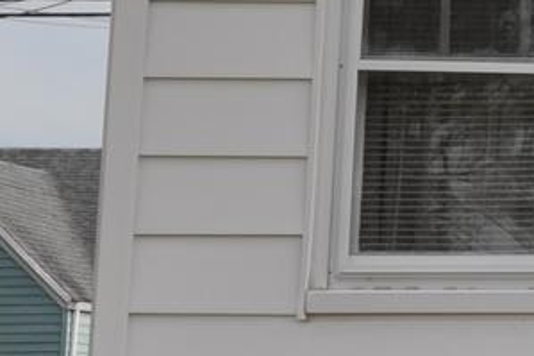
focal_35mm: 226
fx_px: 3350
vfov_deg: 6.0
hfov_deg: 8.1
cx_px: 1443
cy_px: -29
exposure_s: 1/320
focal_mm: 22
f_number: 9
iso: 200
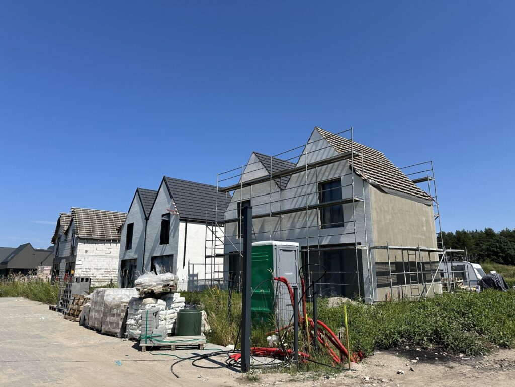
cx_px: 258
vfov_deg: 56.8
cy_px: 194
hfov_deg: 71.6
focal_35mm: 24
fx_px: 357
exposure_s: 1/6211
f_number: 1.78
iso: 80
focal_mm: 6.86
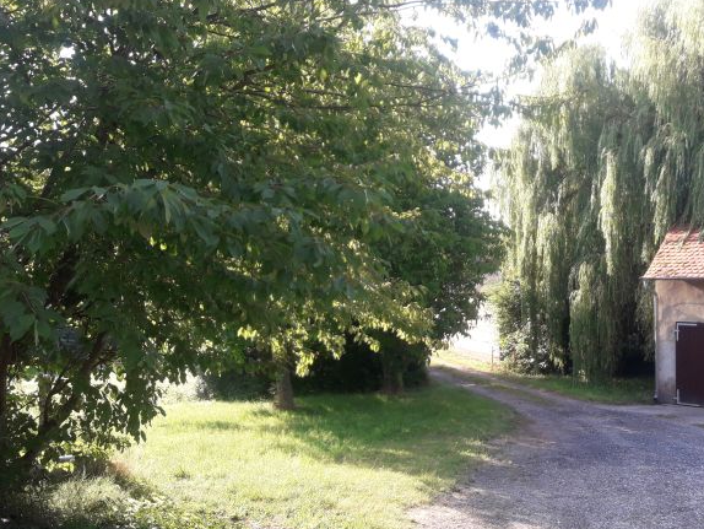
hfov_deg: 47.4
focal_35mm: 39
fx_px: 793
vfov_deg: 36.8
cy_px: 277
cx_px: 442
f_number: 1.9
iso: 40
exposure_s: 1/237
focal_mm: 3.7
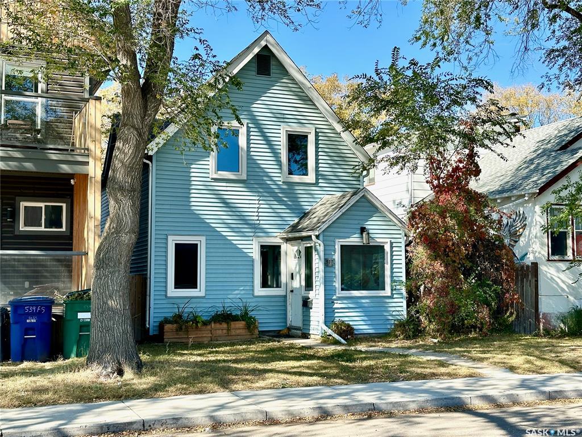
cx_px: 291
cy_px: 218
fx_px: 807
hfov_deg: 39.7
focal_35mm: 48
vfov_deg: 30.3
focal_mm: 6.86
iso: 64
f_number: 1.78
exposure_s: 1/1497
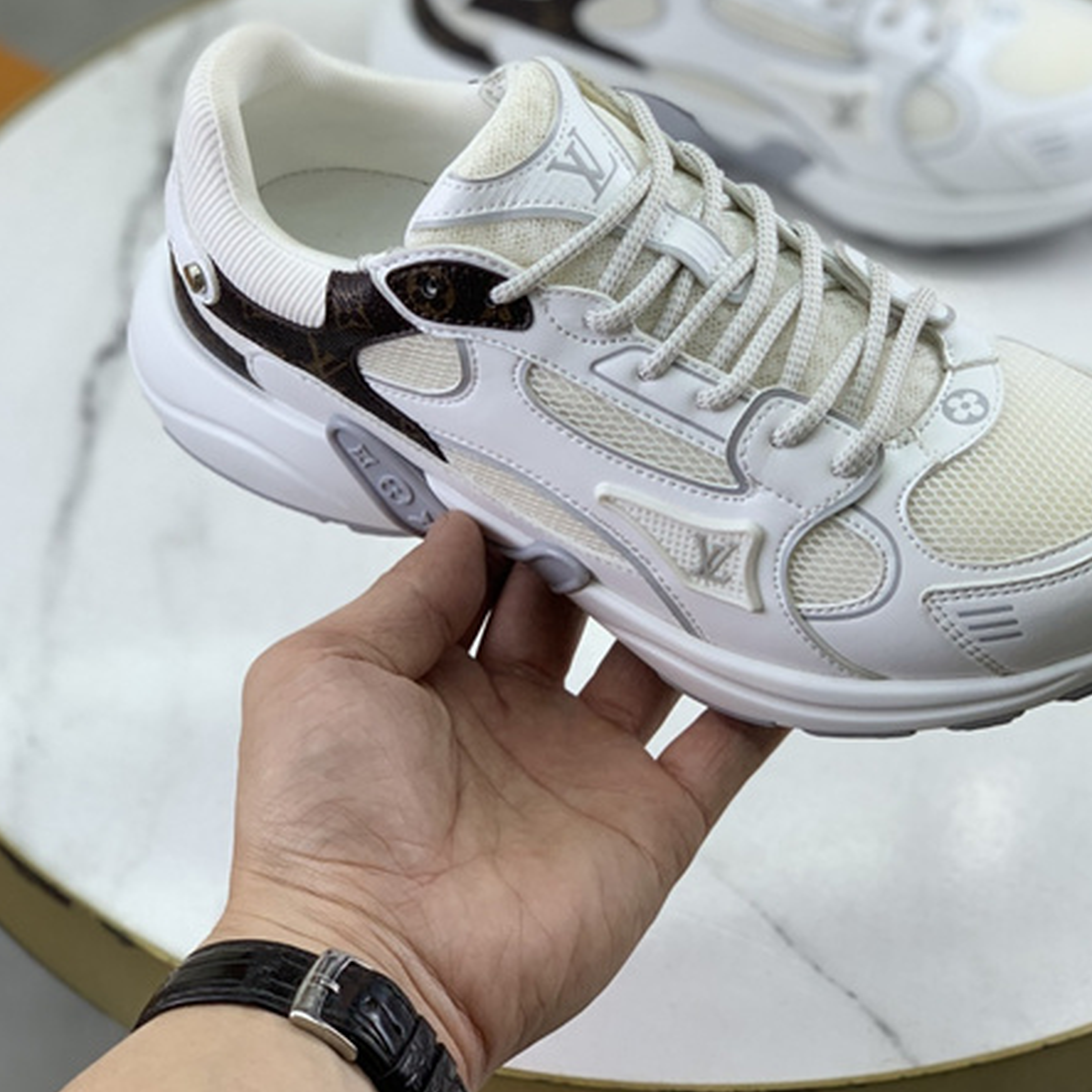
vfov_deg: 20.8
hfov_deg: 20.9
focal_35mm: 83
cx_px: 651
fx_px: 2962
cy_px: 348
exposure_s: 1/142
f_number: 2.4
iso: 16
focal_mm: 6
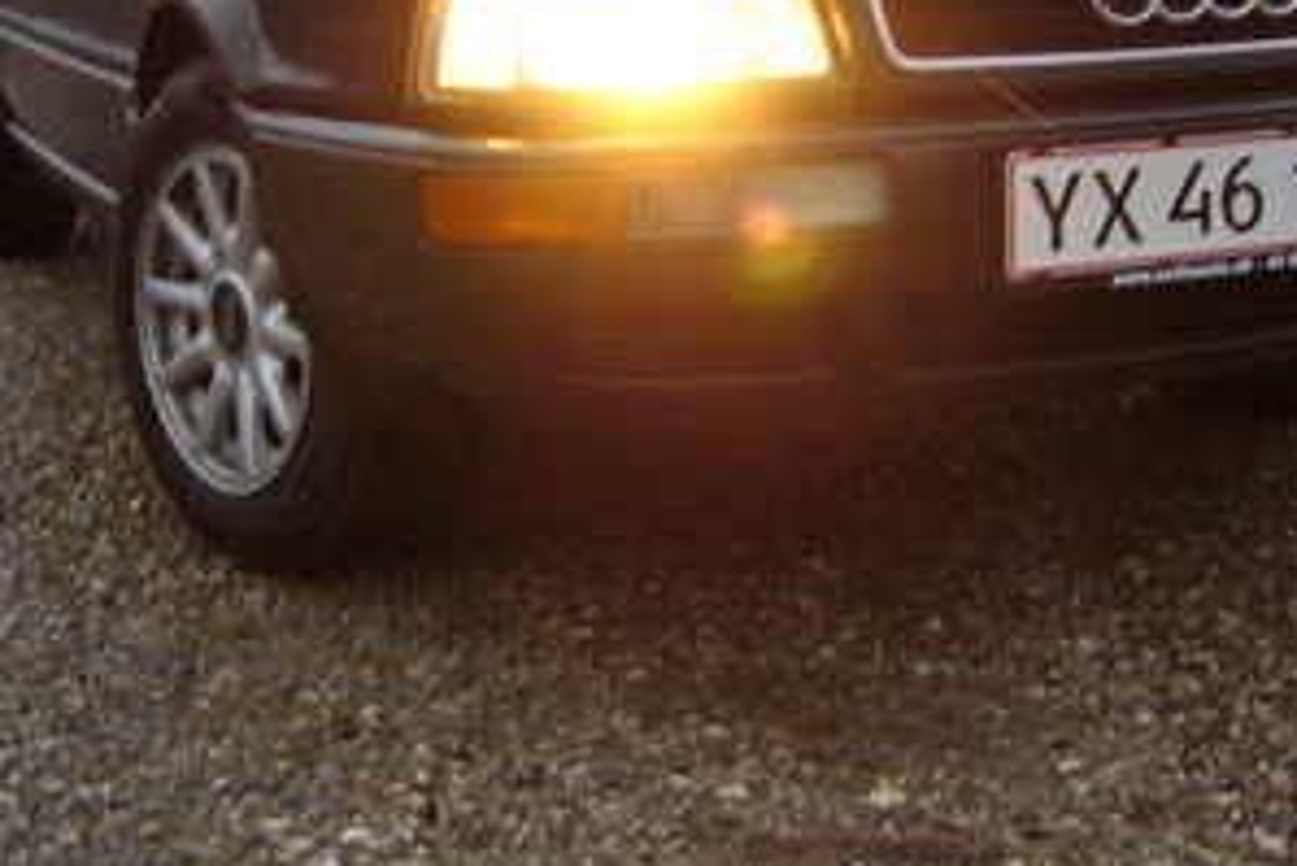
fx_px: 2199
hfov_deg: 32.8
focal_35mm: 61
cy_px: 133
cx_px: 740
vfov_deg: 21.9
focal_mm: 5.8
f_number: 2.8
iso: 200
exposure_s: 1/8
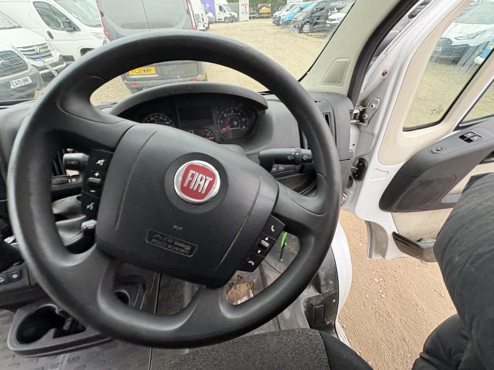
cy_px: 185
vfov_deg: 85.7
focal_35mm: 14
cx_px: 247
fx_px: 200
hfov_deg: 102.1
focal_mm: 2.22
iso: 250
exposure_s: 1/70
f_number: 2.2
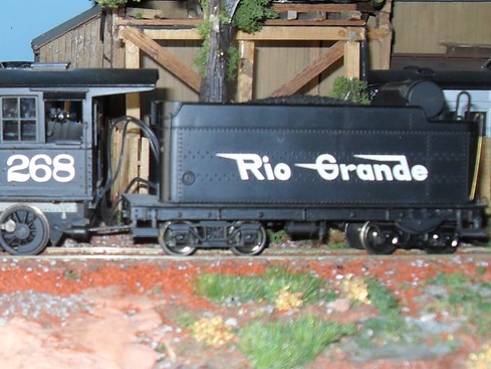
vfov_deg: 26.0
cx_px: 88
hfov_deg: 33.2
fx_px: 795
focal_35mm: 56
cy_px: 140
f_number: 2.8
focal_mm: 6.3
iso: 100
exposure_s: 1/45
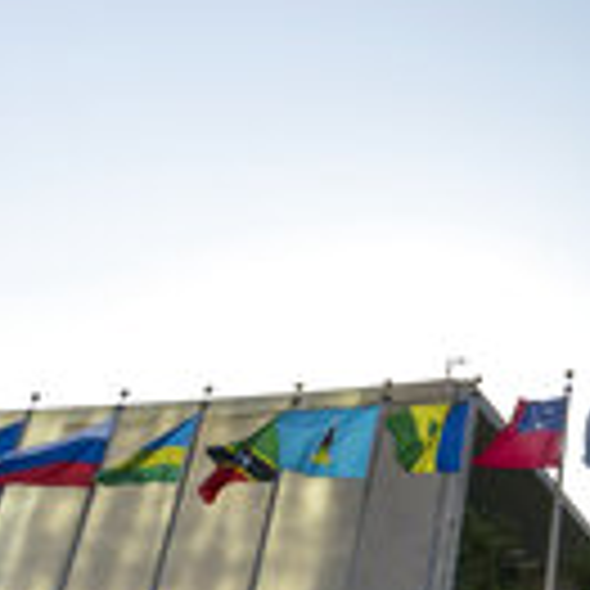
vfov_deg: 31.1
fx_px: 1022
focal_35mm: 53
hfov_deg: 26.7
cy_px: 92
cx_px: 788
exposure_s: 1/100
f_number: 18
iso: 400
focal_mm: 16
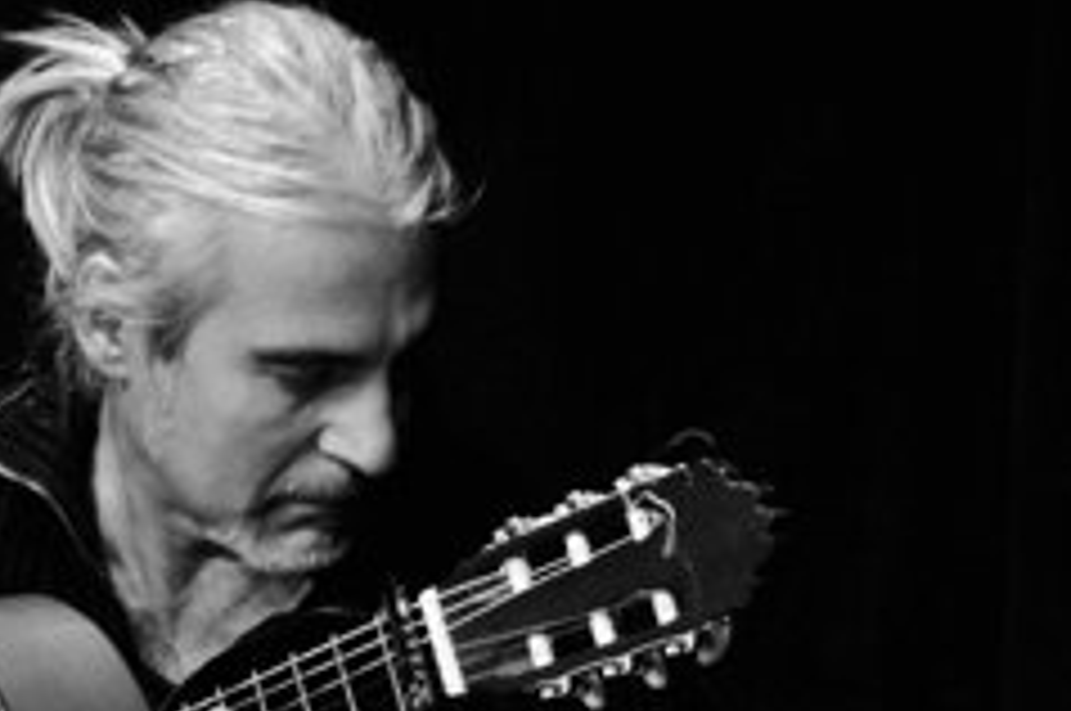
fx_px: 18212
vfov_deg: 2.2
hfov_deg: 3.4
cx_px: 250
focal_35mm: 613
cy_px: 648
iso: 1250
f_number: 6.3
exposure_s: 1/15
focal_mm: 200
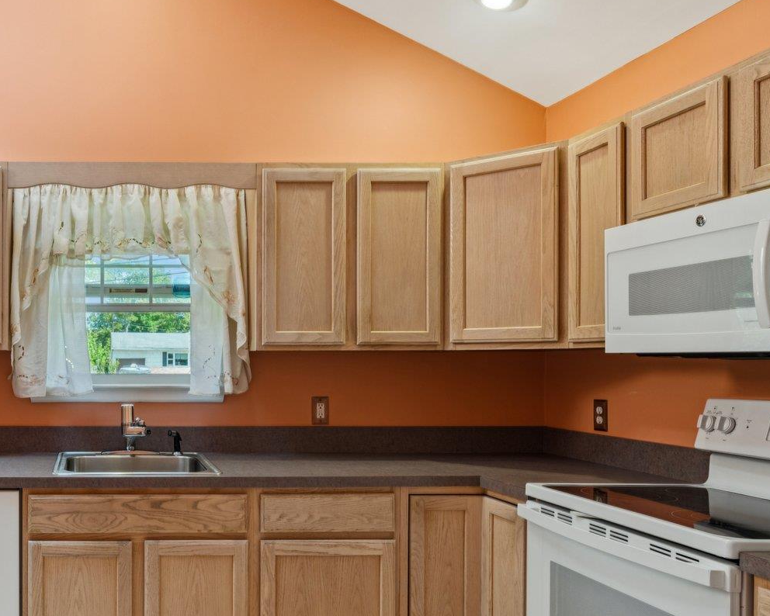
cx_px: 97
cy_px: 346
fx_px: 707
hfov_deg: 51.4
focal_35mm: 31
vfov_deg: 47.0
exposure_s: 1/30
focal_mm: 16
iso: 200
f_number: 9
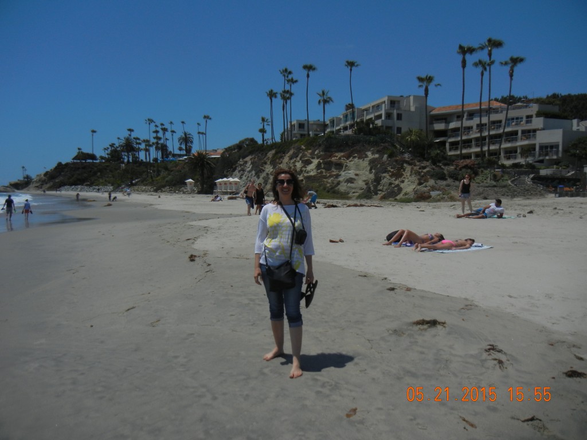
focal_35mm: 30
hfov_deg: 60.0
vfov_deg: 46.8
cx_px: 294
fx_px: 509
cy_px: 220
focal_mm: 5.4
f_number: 7
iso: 160
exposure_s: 1/1515
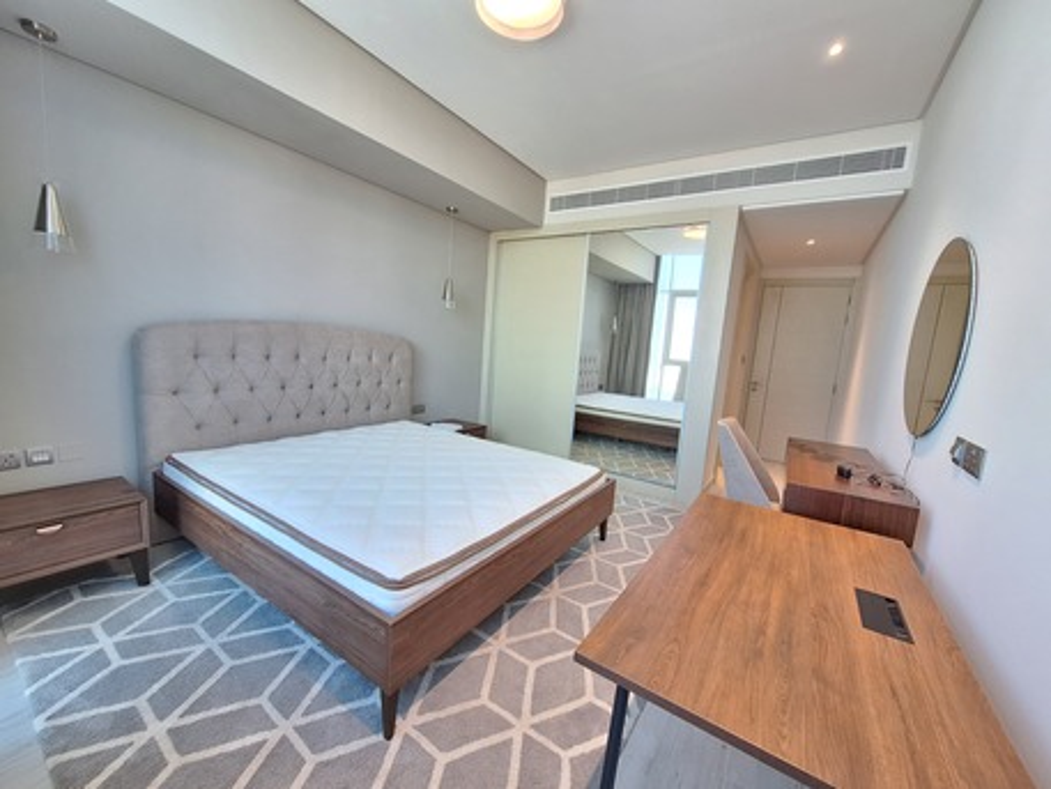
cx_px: 526
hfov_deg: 106.2
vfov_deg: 89.9
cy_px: 394
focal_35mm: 13
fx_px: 395
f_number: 2.2
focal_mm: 1.74
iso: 100
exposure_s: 1/50
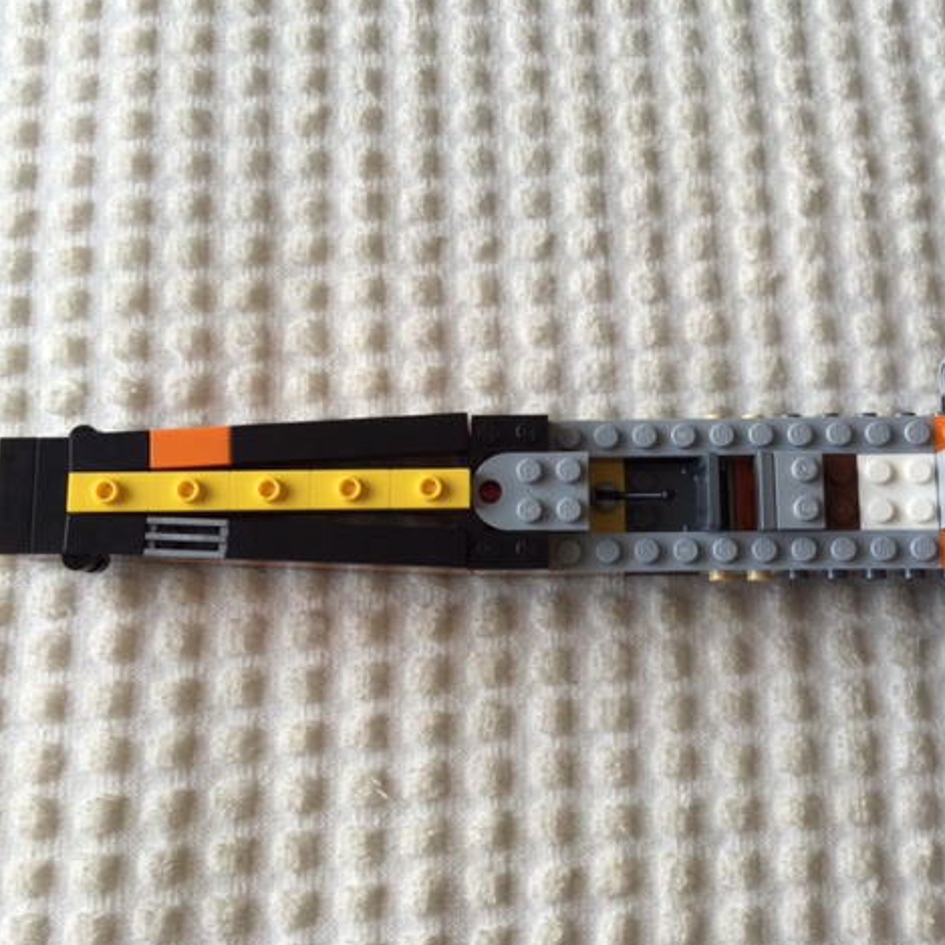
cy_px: 474
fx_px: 1081
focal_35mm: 35
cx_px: 548
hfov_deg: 47.0
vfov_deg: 47.2
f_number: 2.2
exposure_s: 1/50
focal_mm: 4.15
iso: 40
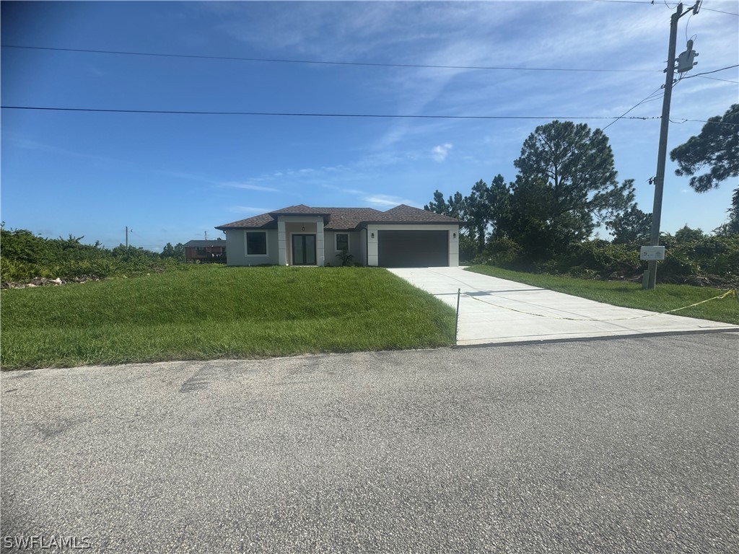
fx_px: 299
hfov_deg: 102.1
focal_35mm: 14
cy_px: 277
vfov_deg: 85.7
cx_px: 370
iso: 50
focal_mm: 2.22
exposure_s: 1/2028
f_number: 2.2
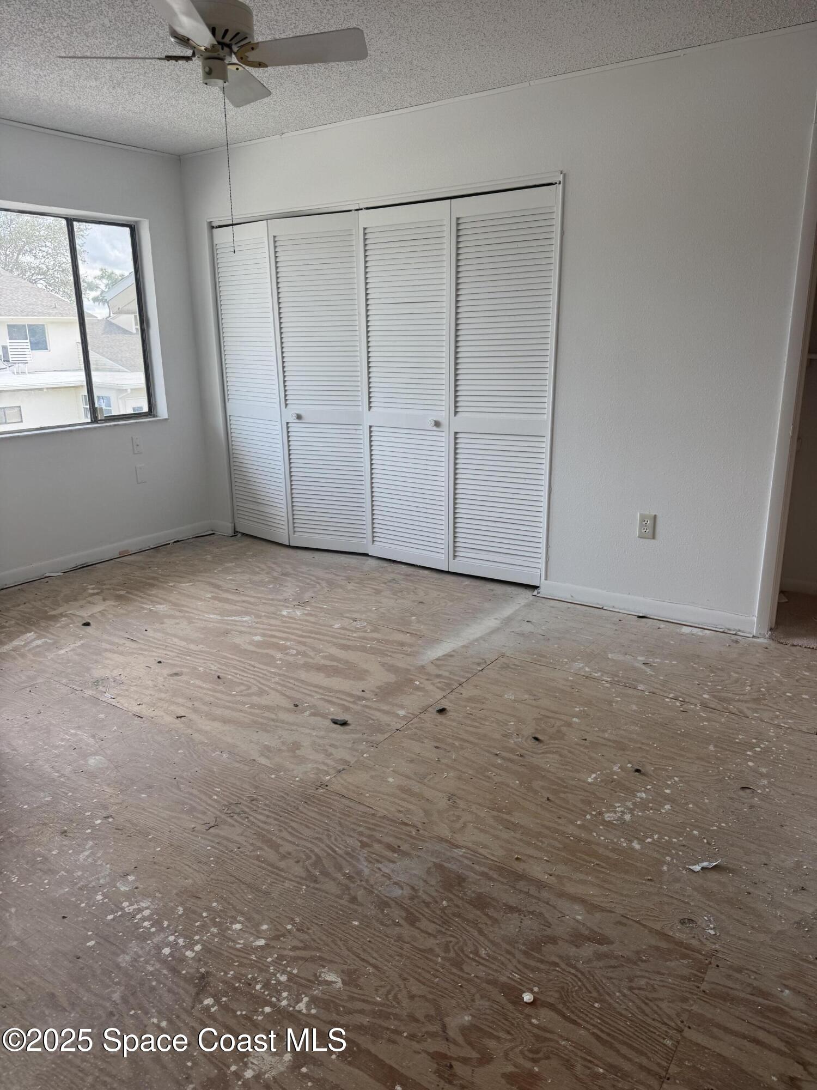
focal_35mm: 24
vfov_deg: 71.6
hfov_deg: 56.8
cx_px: 408
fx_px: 755
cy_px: 545
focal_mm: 6.76
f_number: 1.78
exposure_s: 1/294
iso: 80
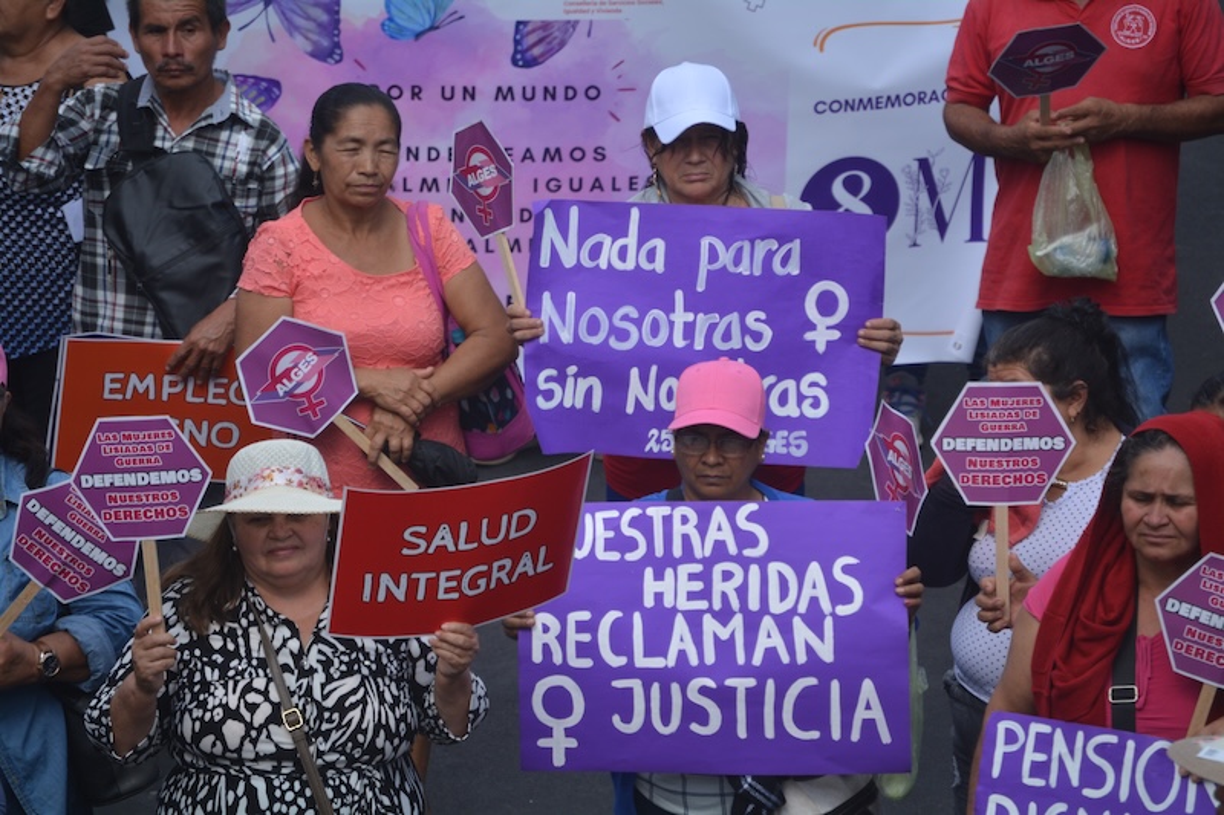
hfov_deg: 6.9
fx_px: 10197
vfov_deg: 4.6
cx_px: 612
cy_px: 408
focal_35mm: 300
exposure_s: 1/640
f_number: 5.6
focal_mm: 200
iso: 160
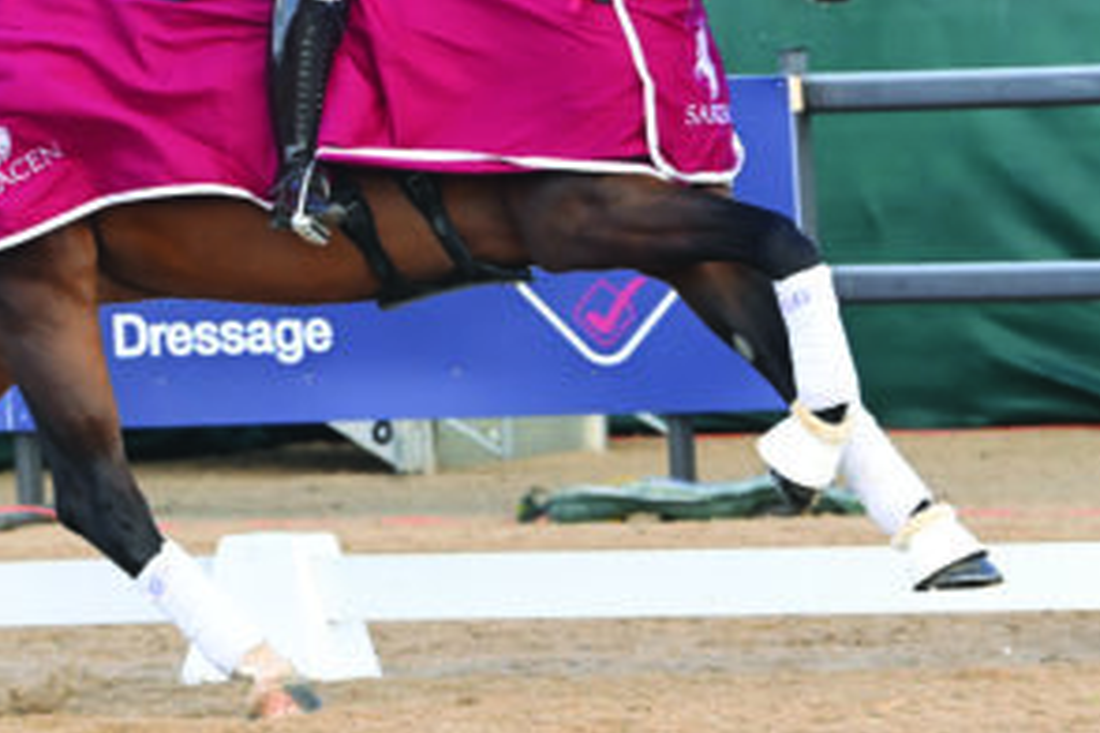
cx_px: 254
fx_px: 11580
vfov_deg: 3.6
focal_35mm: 379
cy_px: 80
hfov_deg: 5.4
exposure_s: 1/800
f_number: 5
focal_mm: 180
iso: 1000
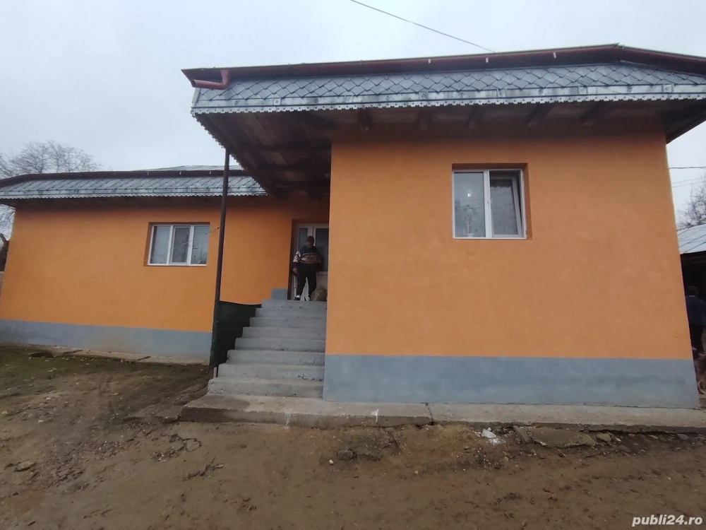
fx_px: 347
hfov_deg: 91.0
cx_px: 353
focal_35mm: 17
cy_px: 265
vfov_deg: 74.7
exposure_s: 1/182
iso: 100
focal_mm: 1.43
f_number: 2.2
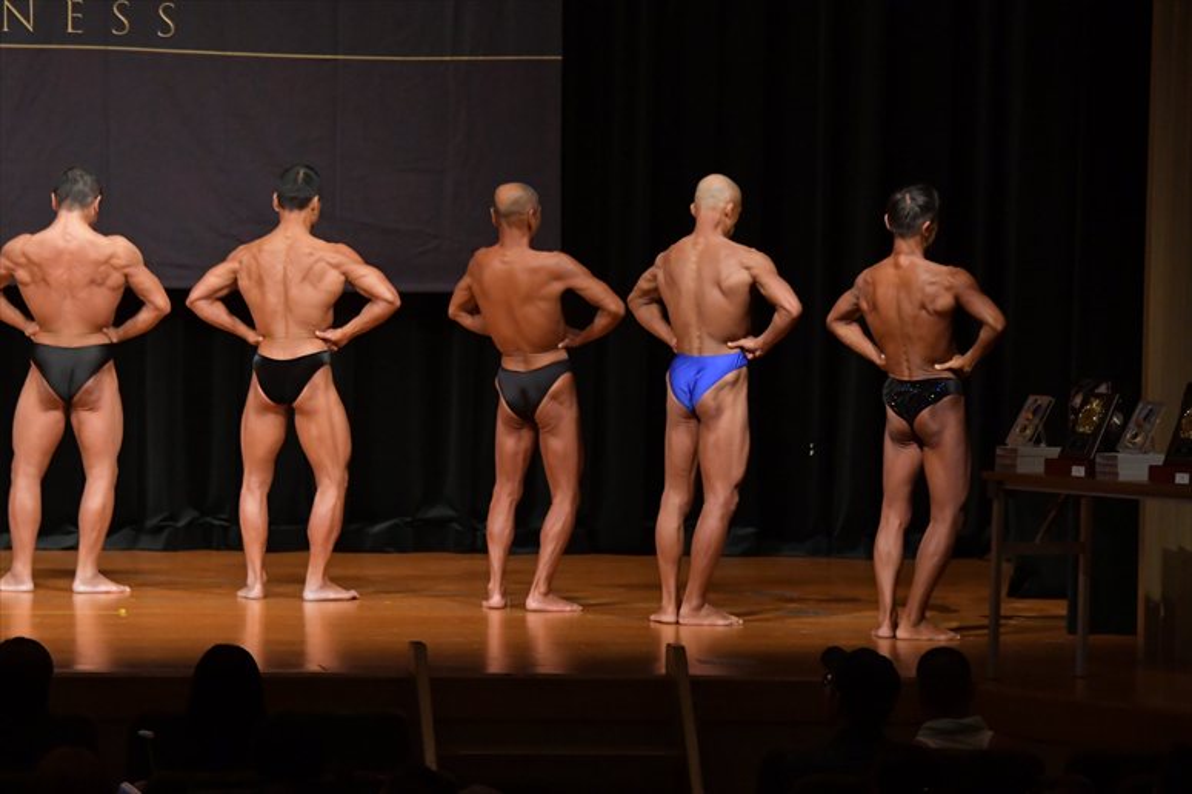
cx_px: 596
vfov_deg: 7.5
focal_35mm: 183
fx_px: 6056
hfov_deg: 11.2
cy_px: 397
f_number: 5.6
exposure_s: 1/400
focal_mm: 122
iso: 5000
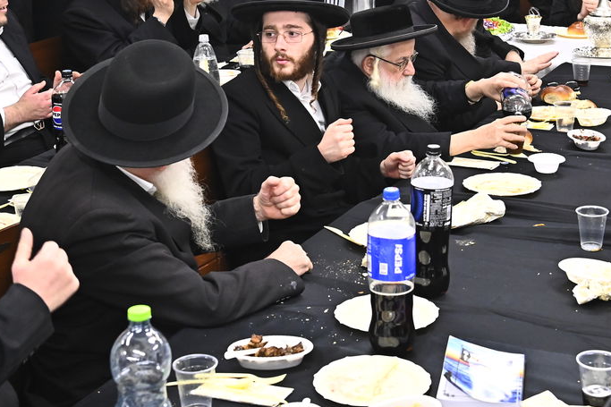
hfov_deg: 24.6
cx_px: 416
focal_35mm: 82
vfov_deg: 16.4
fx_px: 1391
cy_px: 45
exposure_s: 1/200
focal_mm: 40
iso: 3200
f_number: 5
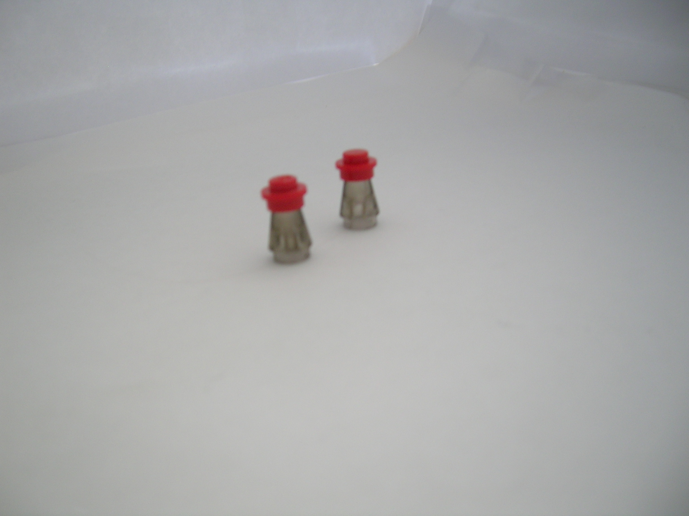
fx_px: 697
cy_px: 258
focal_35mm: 35
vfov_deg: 40.7
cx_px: 344
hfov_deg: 52.6
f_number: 2.8
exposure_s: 1/35
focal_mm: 5.4
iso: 50
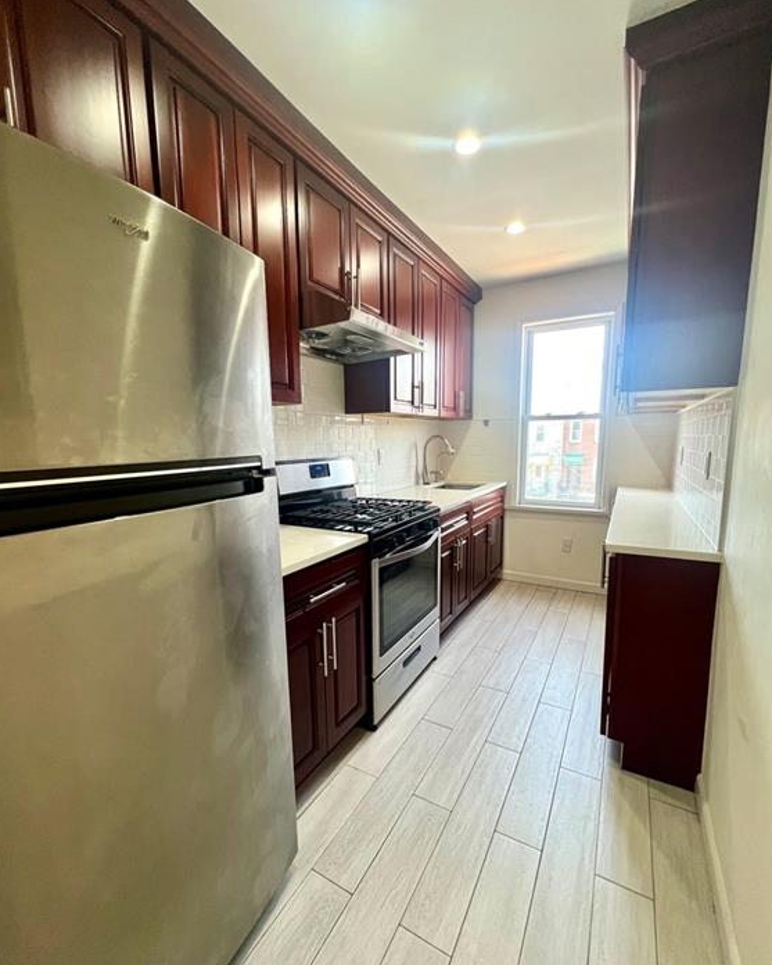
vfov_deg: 100.6
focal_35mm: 14
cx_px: 383
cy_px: 502
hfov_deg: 88.0
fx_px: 400
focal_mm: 1.57
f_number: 1.8
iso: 160
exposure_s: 1/120
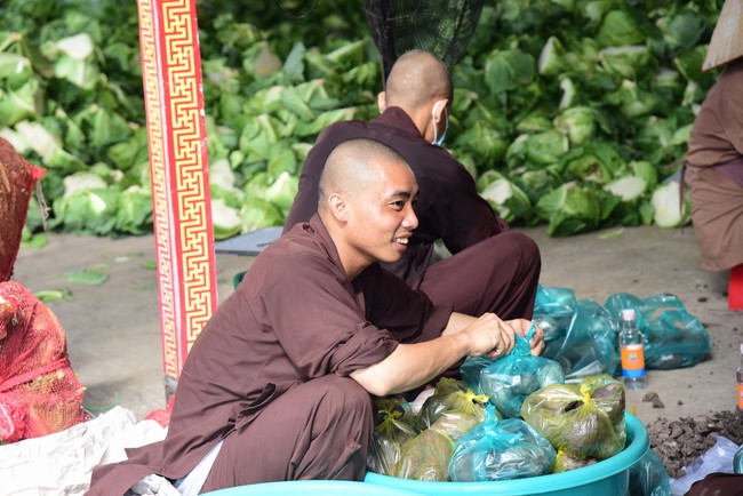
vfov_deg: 12.2
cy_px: 248
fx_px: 2312
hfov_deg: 18.3
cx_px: 372
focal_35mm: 112
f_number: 5.6
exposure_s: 1/100
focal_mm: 112
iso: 320
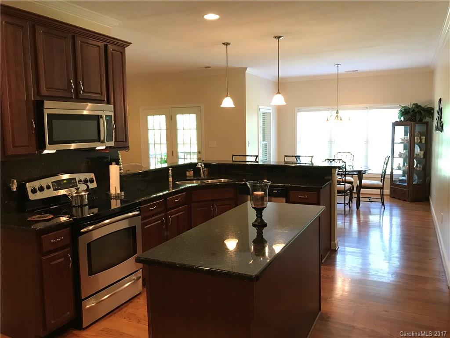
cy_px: 169
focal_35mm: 28
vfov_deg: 49.7
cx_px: 225
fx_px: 364
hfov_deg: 63.4
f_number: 1.8
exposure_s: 1/15
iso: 50
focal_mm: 3.99
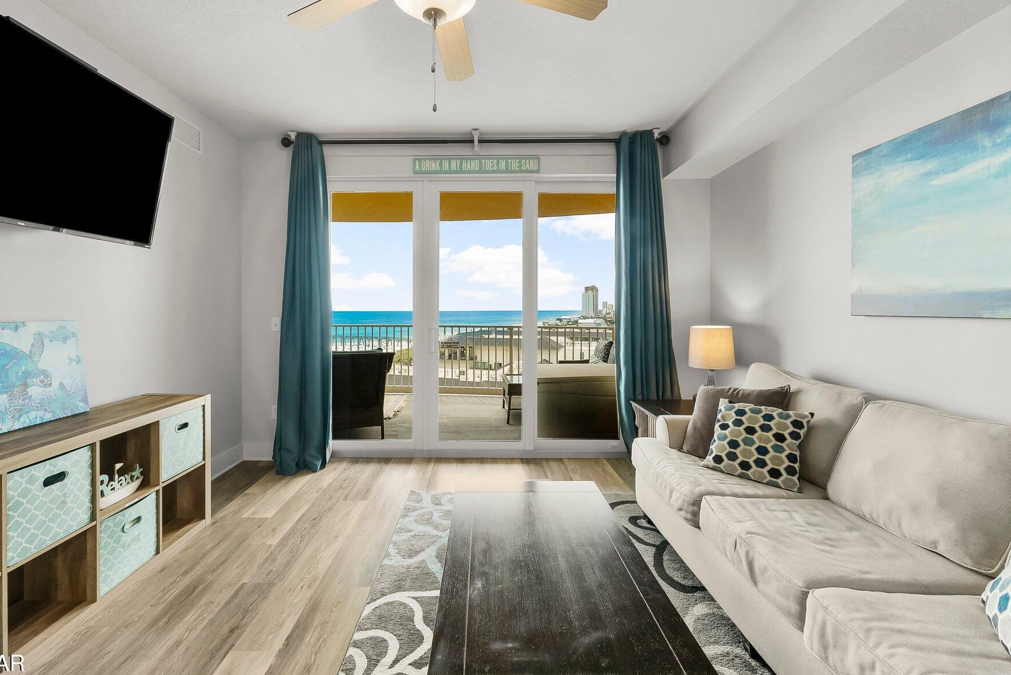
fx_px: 393
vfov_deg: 81.1
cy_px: 306
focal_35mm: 14
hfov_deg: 104.1
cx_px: 482
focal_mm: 12
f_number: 9
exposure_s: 1/8
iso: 400
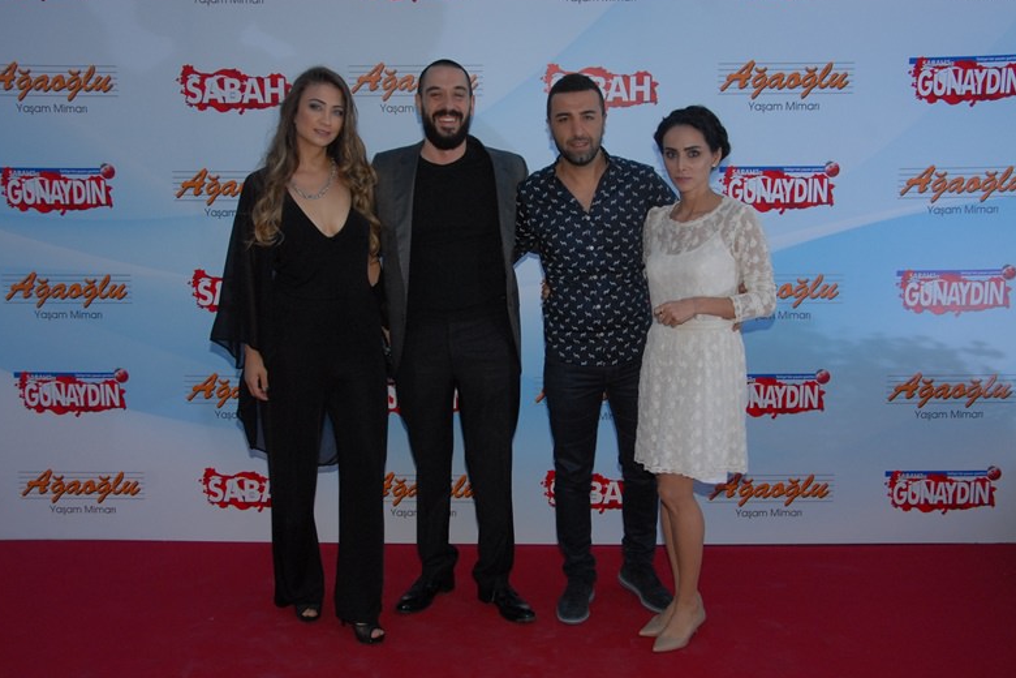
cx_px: 505
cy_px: 341
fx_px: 1044
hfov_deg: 51.9
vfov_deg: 35.9
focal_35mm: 37
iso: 640
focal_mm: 24
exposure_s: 1/60
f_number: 6.3
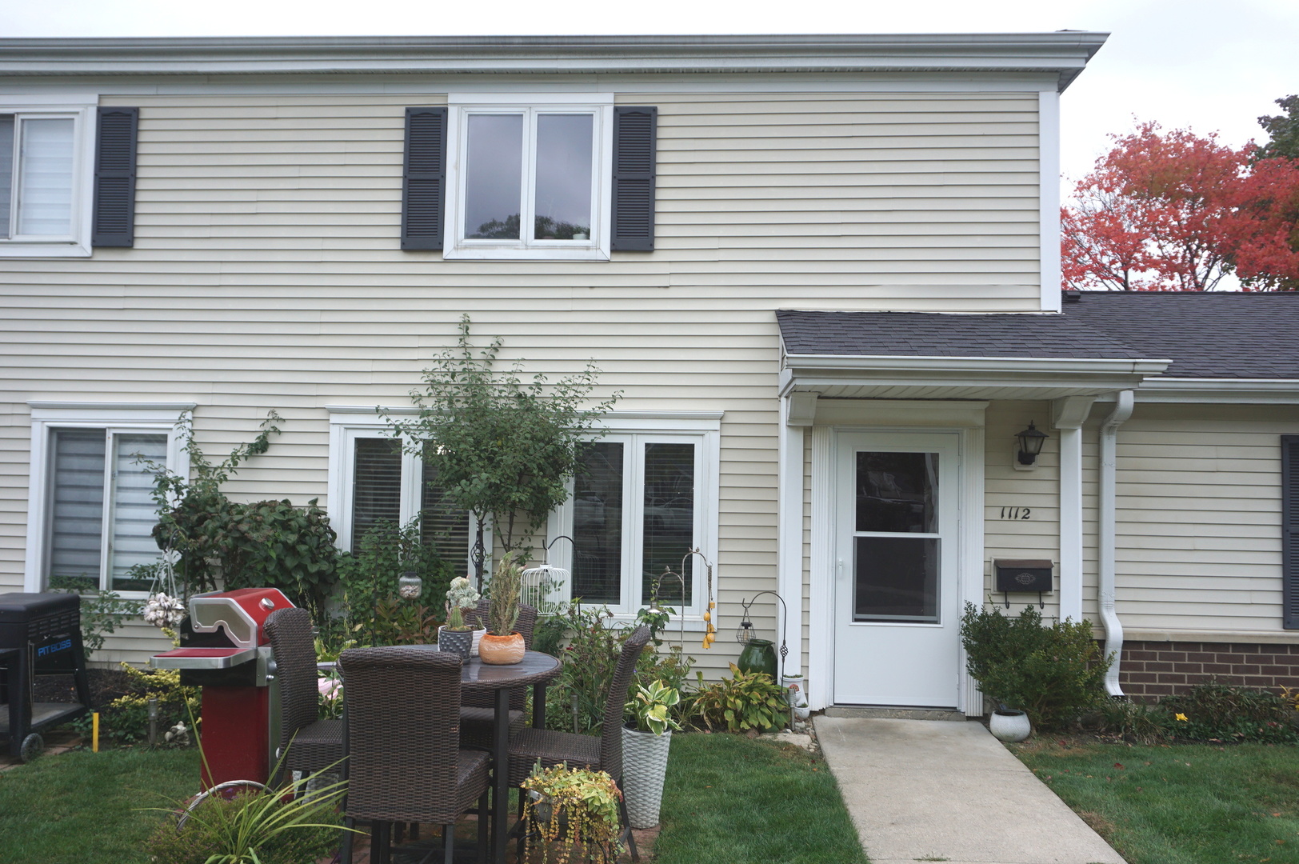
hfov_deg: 62.0
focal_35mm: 30
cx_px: 650
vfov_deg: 43.5
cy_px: 432
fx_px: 1082
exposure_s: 1/80
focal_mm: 20
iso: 100
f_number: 5
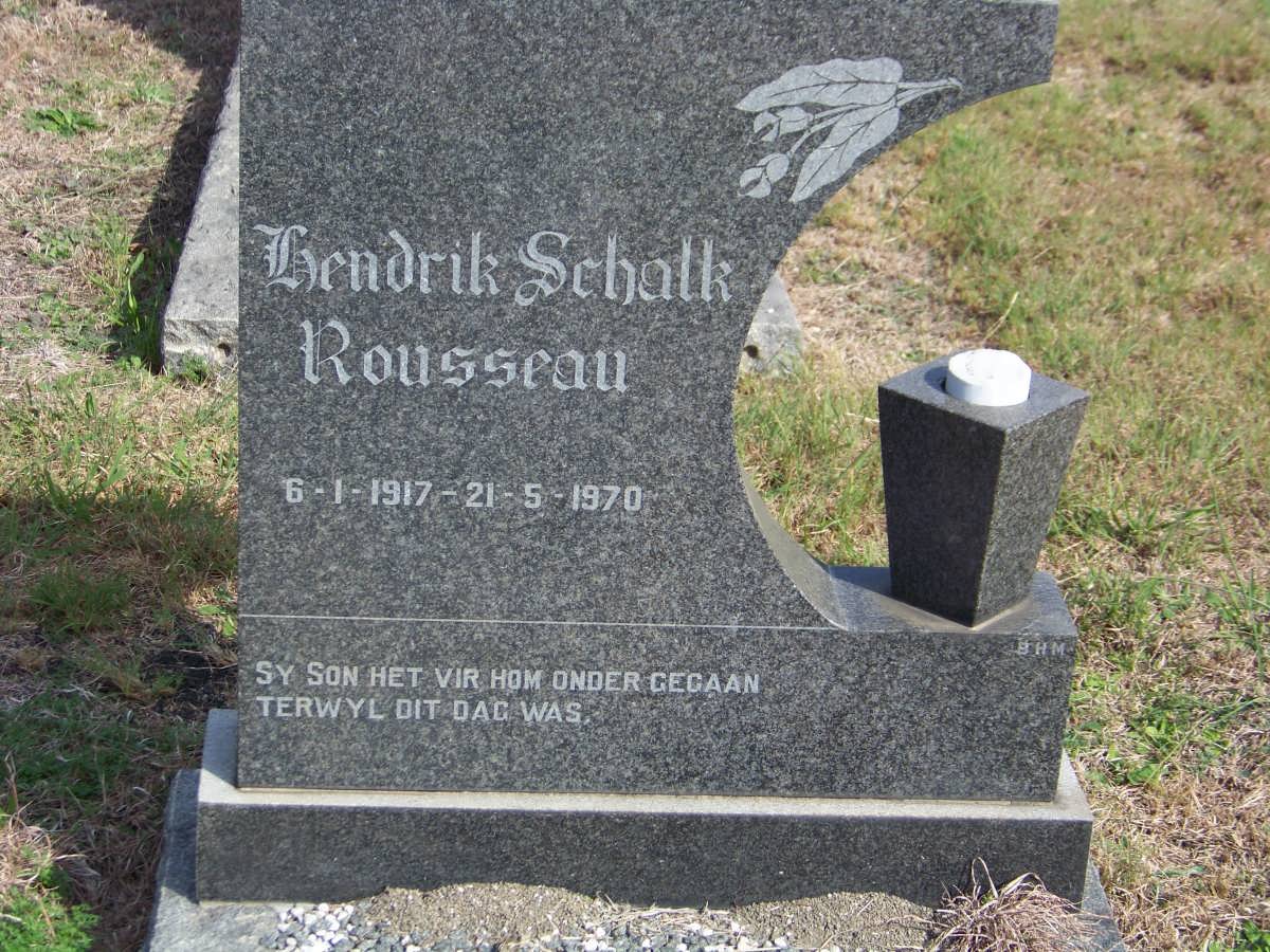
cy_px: 476
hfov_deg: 25.0
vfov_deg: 18.9
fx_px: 2862
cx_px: 635
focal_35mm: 78
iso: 64
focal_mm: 13.2
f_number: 3.2
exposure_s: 1/400
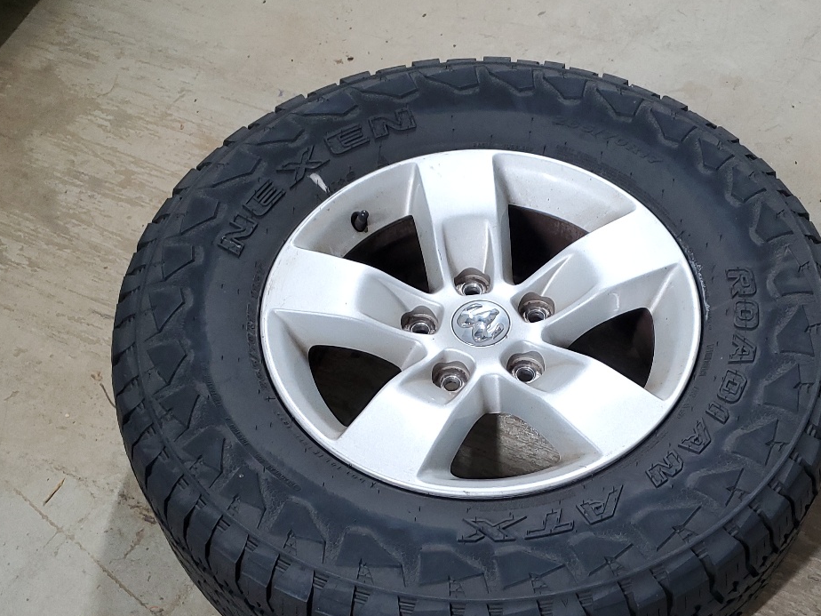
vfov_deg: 32.0
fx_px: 1067
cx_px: 465
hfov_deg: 42.0
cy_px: 402
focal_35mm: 45
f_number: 1.5
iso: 100
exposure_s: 1/60.2
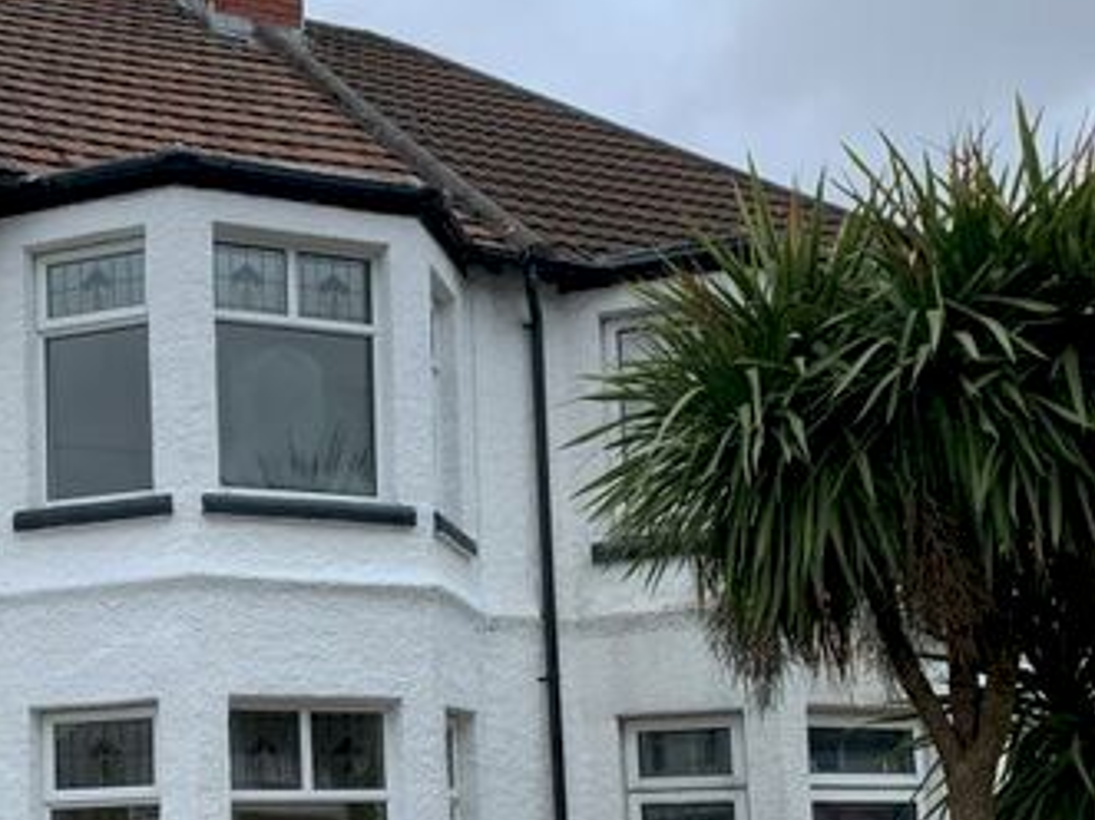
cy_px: 683
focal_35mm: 55
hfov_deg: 33.8
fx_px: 1739
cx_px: 198
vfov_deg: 26.0
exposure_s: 1/597
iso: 25
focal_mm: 4.25
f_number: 1.8
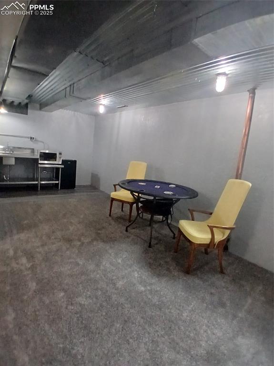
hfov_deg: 74.7
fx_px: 180
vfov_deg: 91.1
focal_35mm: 17
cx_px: 137
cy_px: 183
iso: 400
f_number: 2.2
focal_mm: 1.4
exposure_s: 1/24
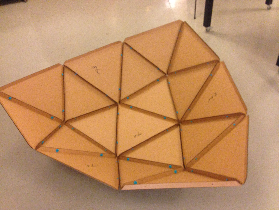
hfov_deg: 55.4
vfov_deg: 42.9
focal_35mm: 33
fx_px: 266
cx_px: 140
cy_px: 105
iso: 400
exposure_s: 1/17
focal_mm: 4.12
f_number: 2.4
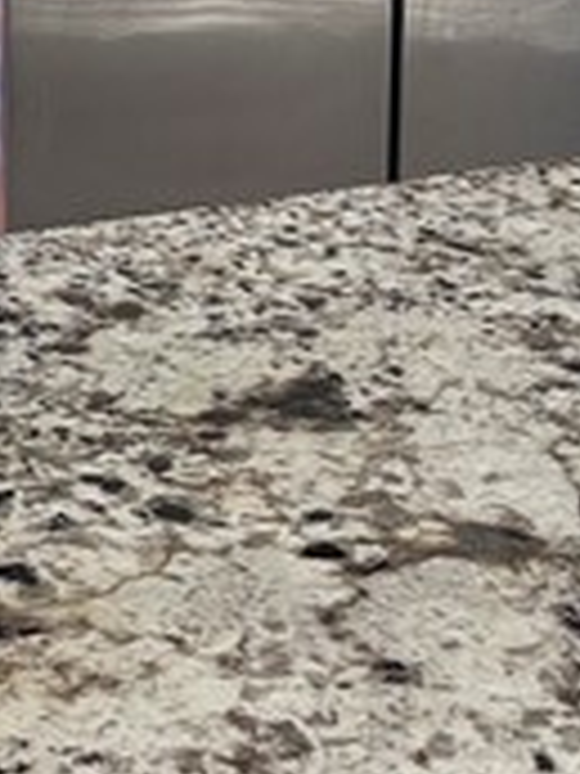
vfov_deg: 12.8
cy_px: -279
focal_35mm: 149
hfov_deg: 9.9
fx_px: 3329
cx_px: 27
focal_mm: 5.1
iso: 64
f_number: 1.6
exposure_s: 1/121
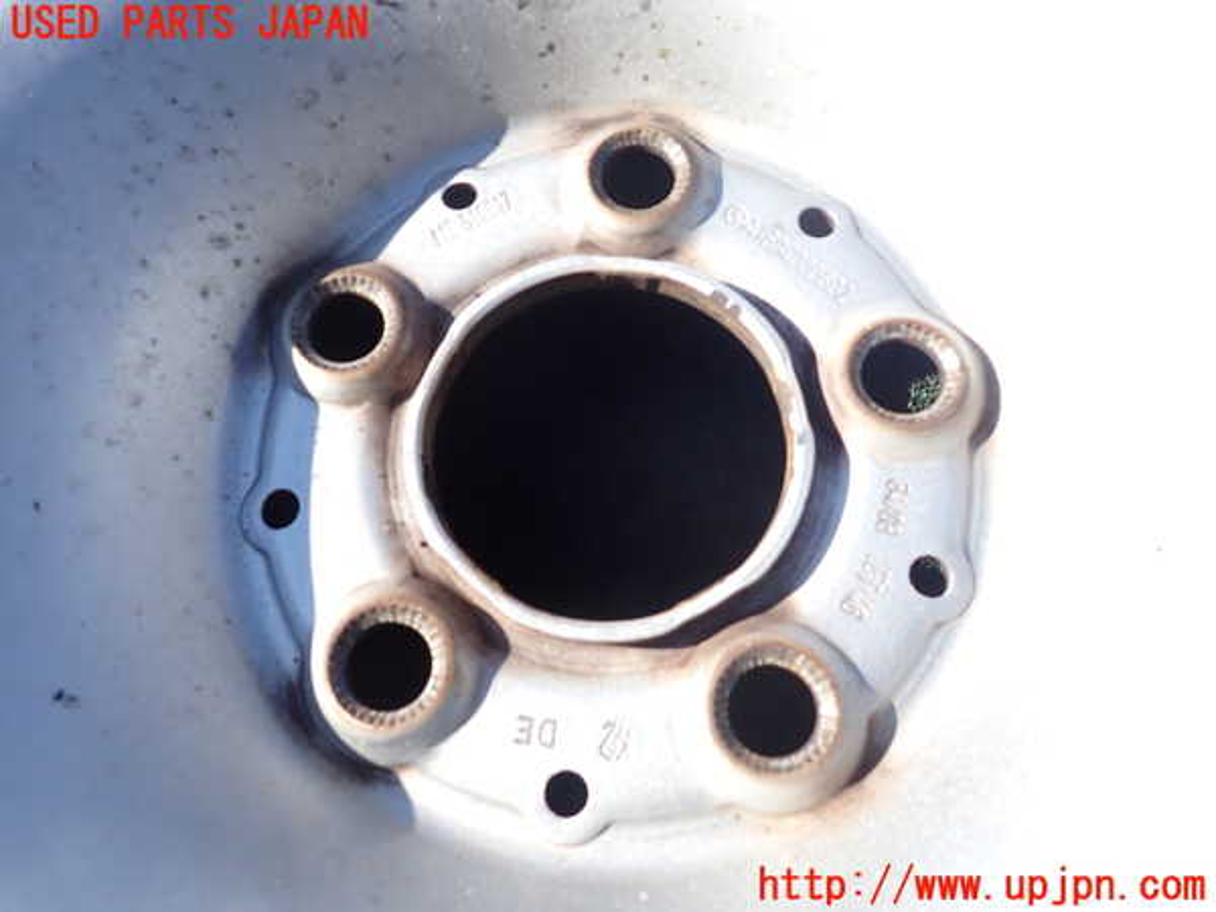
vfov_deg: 54.9
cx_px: 608
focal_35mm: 25
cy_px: 456
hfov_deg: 69.4
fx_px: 878
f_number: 2.8
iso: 100
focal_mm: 4.5
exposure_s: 1/640
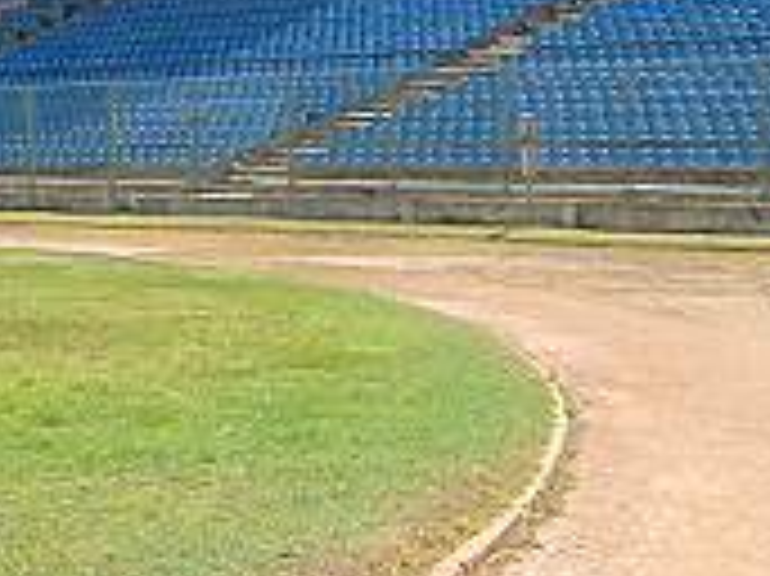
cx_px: 162
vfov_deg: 12.0
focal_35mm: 123
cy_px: 351
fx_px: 2734
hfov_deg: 15.9
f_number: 4.3
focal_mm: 5.8
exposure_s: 1/800
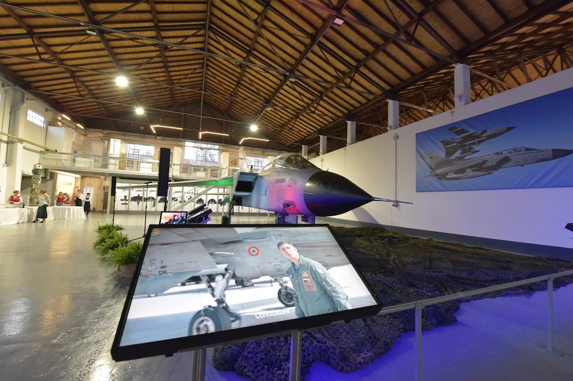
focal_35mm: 14
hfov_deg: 104.3
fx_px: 223
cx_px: 286
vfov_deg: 81.1
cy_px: 190
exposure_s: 1/60
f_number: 6.3
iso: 3200
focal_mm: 14
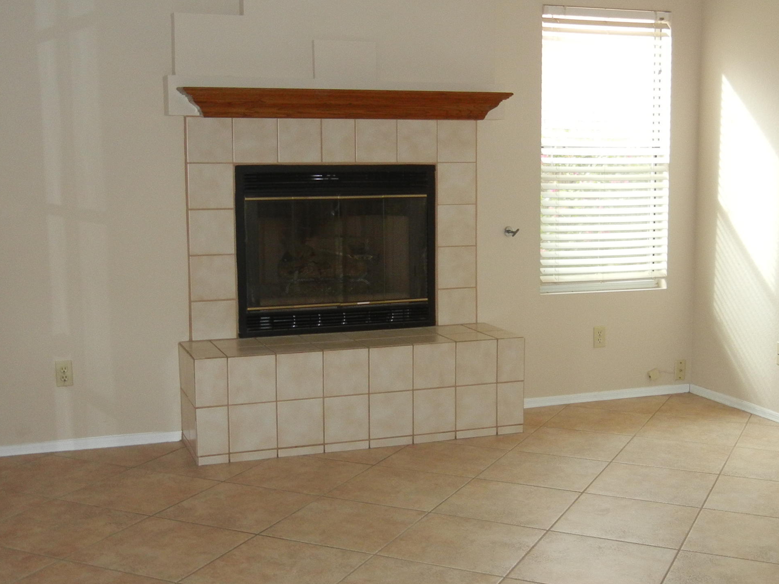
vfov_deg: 30.9
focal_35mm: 47
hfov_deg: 40.4
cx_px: 423
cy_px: 275
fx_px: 1058
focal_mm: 5.4
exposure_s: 1/84.8
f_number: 3.5
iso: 230
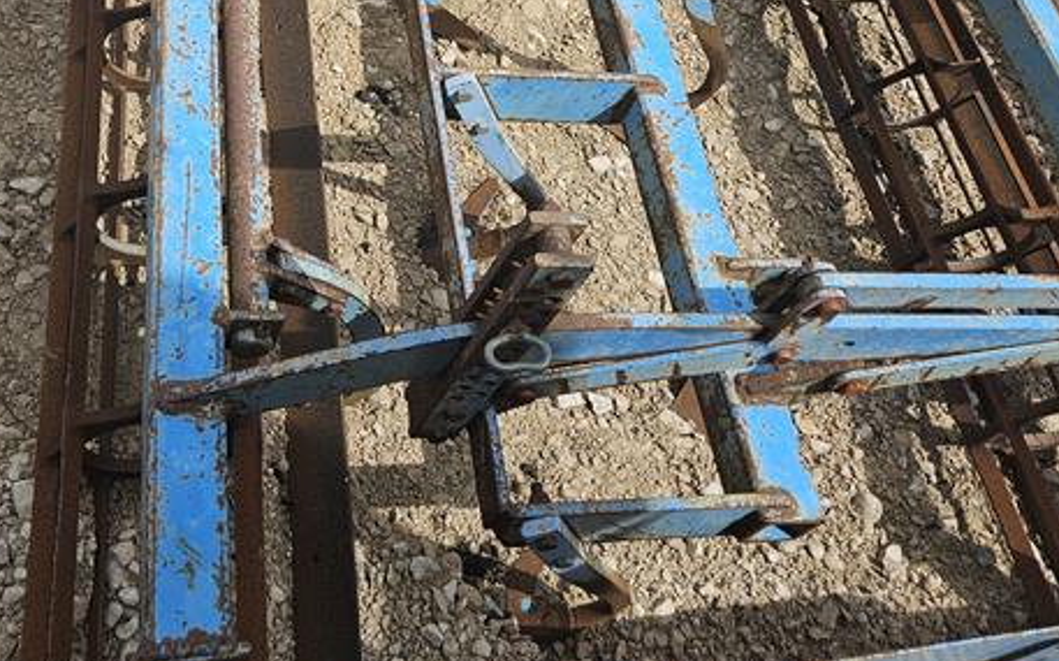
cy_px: -9
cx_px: 410
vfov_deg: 29.1
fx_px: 1183
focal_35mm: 41
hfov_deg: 47.9
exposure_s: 1/1775
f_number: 1.8
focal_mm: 5.4
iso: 25
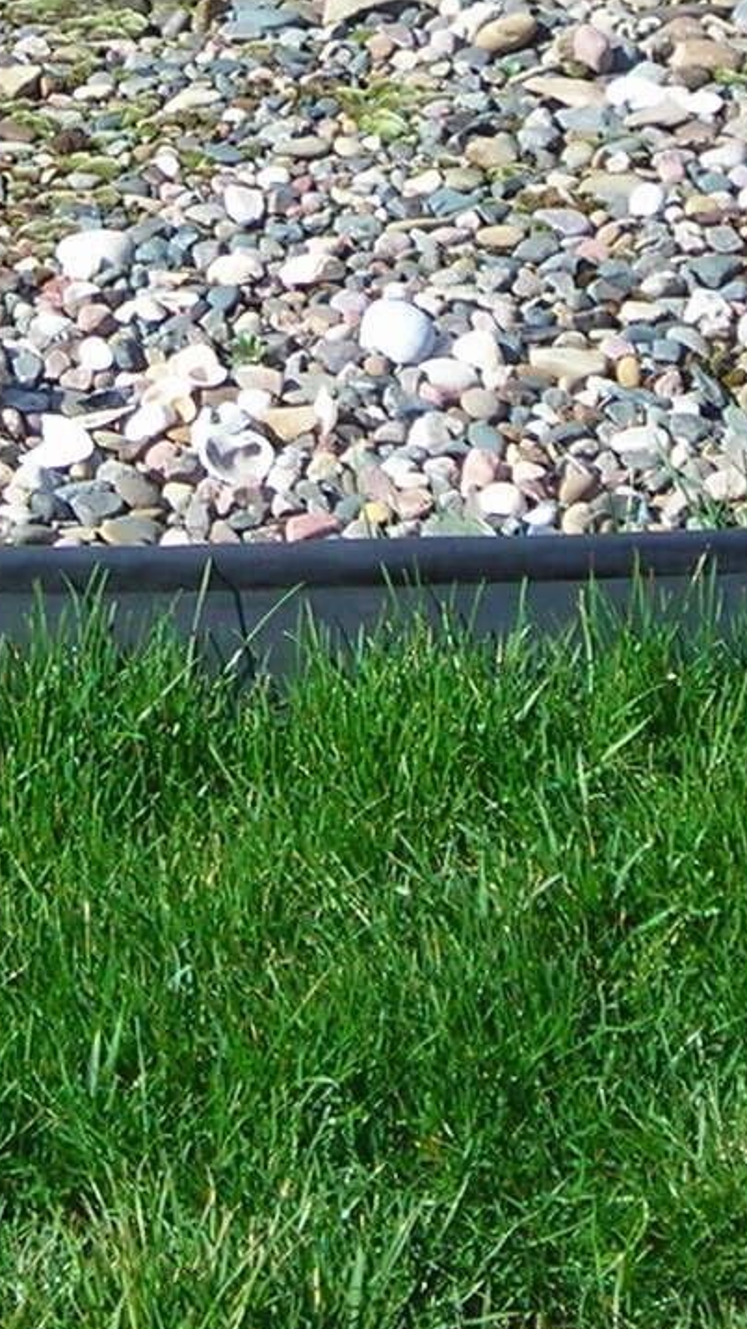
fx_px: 5284
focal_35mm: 150
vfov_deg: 13.9
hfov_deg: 8.1
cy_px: -257
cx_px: 388
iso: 50
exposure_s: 1/436
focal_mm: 6.3
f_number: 3.2
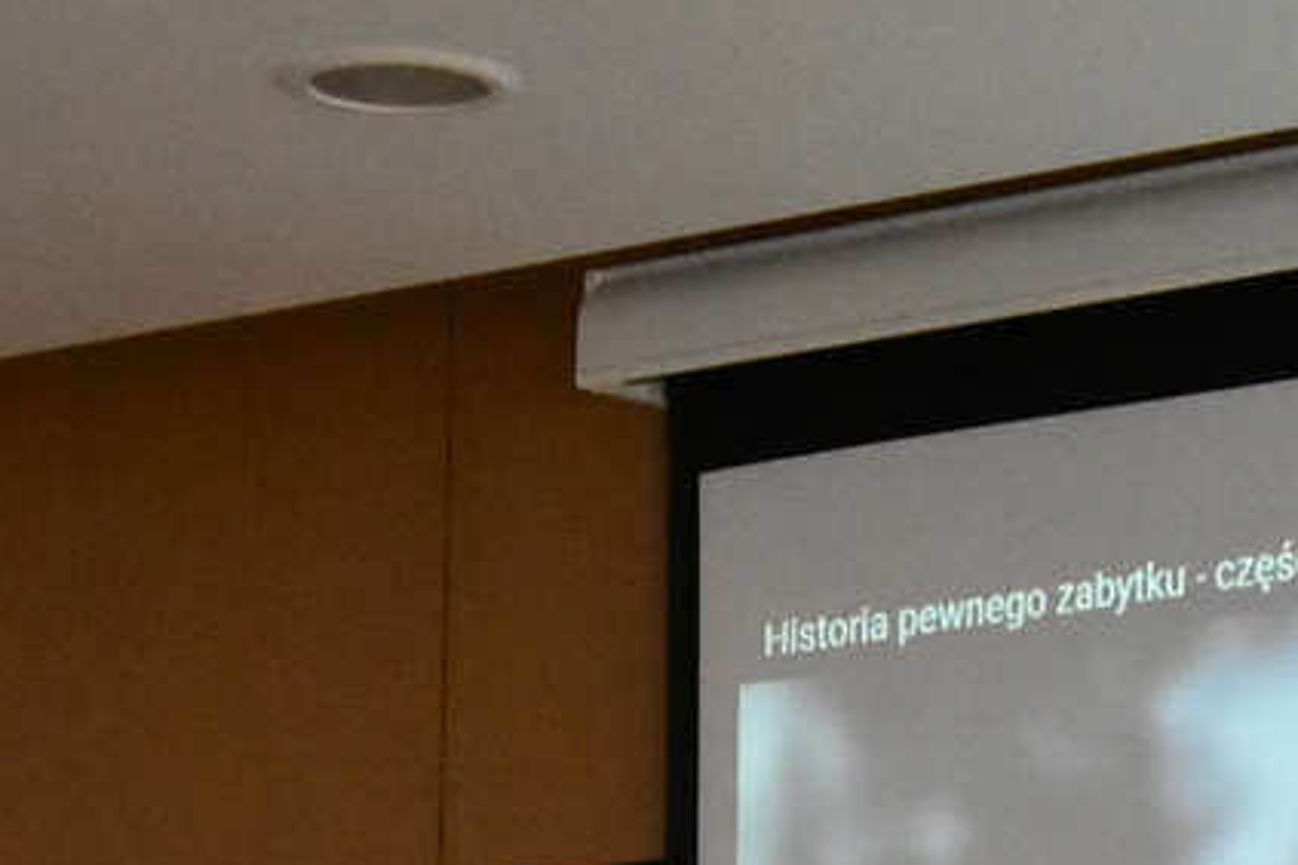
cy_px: 1383
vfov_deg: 5.7
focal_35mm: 239
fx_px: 8617
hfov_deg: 8.5
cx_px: 1415
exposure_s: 1/160
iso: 3200
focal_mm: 34
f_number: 4.2
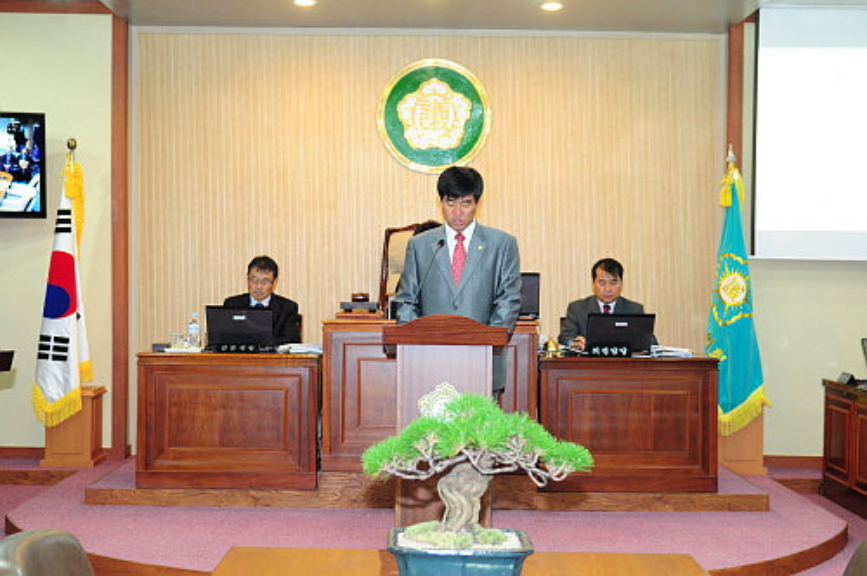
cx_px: 434
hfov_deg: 36.9
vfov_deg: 25.0
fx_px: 1299
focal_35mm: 54
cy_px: 288
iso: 800
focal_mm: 36
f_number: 3.2
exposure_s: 1/80
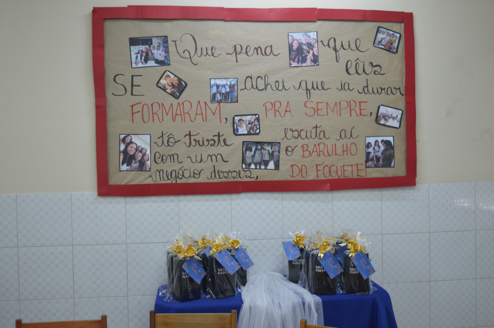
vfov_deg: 31.8
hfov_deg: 46.4
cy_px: 164
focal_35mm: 42
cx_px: 247
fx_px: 576
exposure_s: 1/60
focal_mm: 28
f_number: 4.2
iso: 500
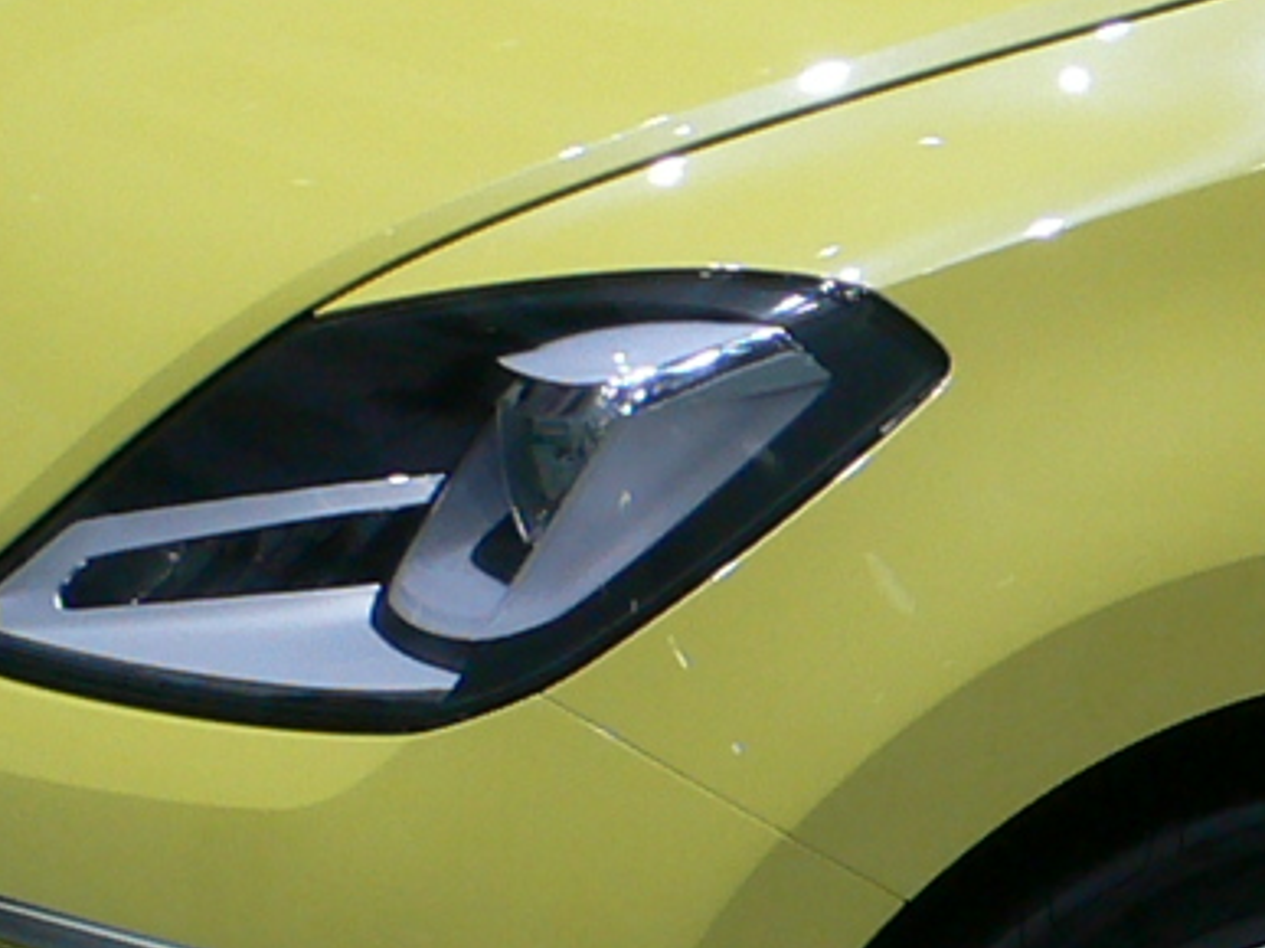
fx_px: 6576
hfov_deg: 10.6
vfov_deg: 8.2
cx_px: 1814
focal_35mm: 180
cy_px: 425
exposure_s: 1/320
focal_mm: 6.3
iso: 80
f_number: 4
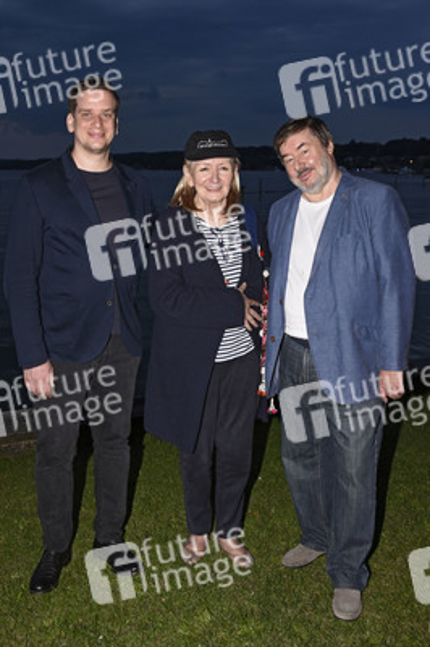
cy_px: 324
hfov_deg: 43.5
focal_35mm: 30
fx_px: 538
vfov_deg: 62.0
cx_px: 215
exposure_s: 1/160
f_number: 6.3
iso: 1000
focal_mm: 30
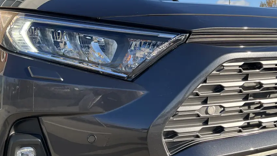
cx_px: 118
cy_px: 85
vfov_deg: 24.9
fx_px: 353
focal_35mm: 48
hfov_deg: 42.8
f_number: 1.5
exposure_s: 1/1553
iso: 50
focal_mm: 5.7
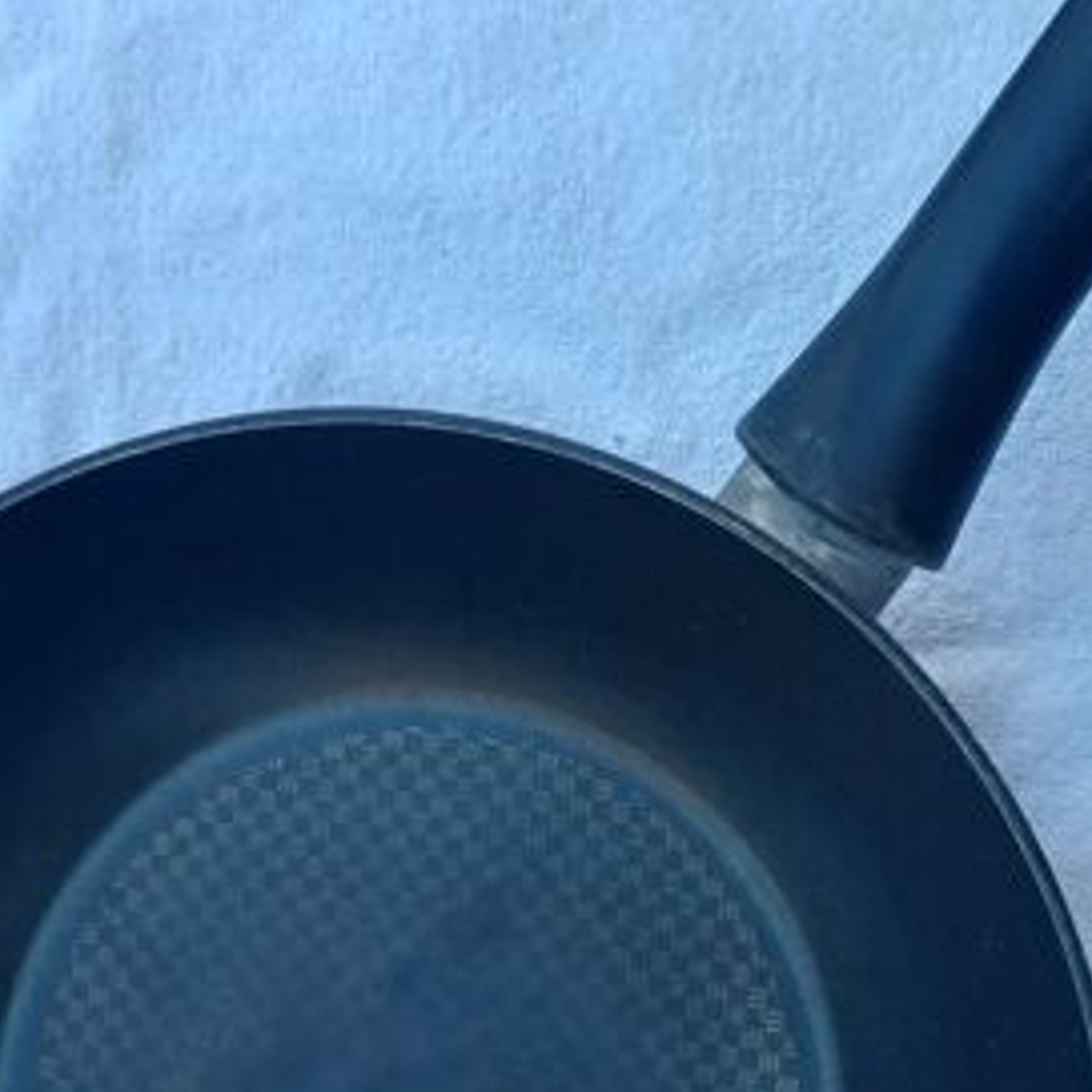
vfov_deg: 32.4
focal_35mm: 52
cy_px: 759
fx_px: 1856
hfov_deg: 32.8
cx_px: 554
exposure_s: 1/50
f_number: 1.8
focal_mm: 4.6
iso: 64
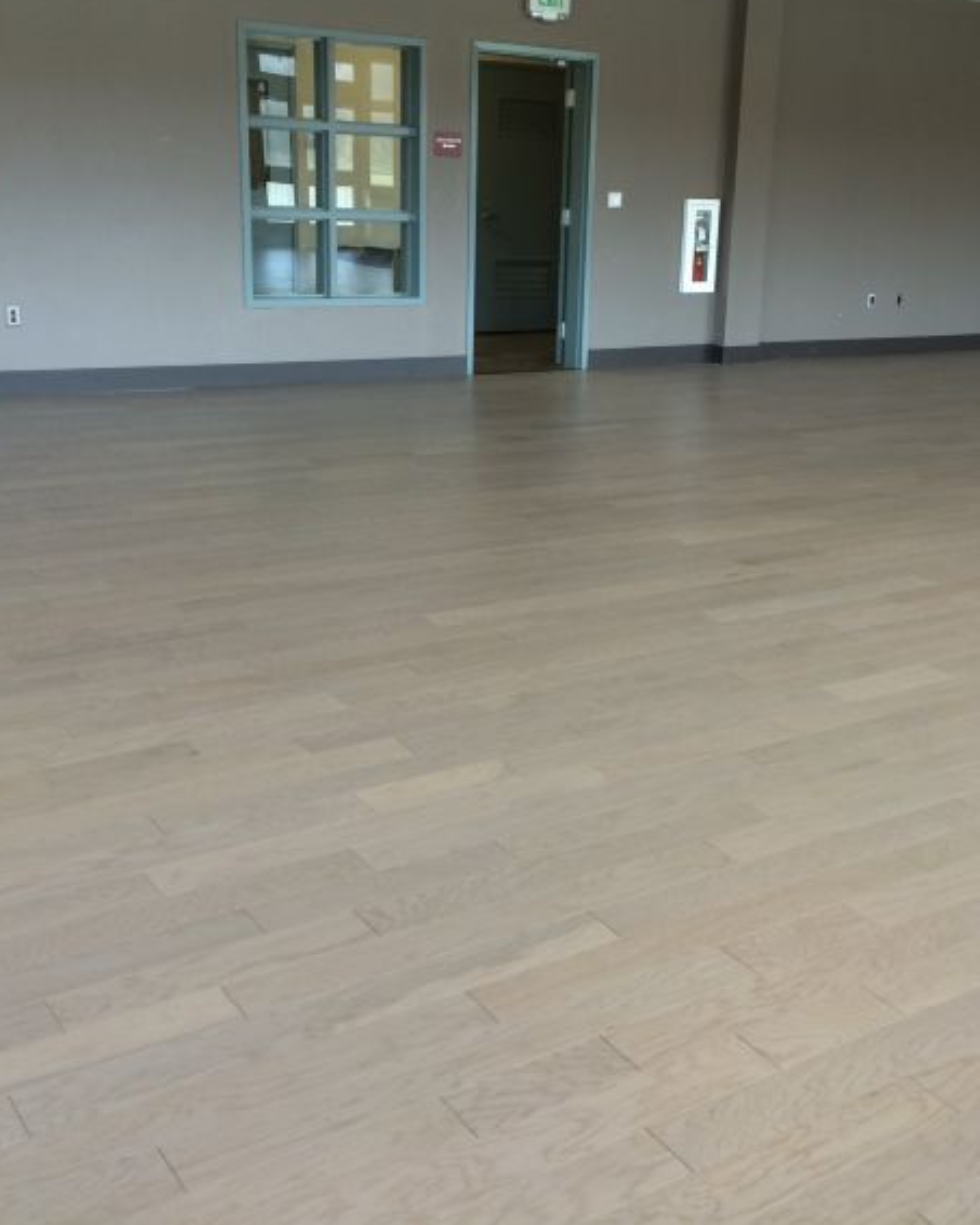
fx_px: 1450
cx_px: 634
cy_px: 582
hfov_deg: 37.0
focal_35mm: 40
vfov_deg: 45.8
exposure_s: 1/40
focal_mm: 4.15
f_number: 2.2
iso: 40
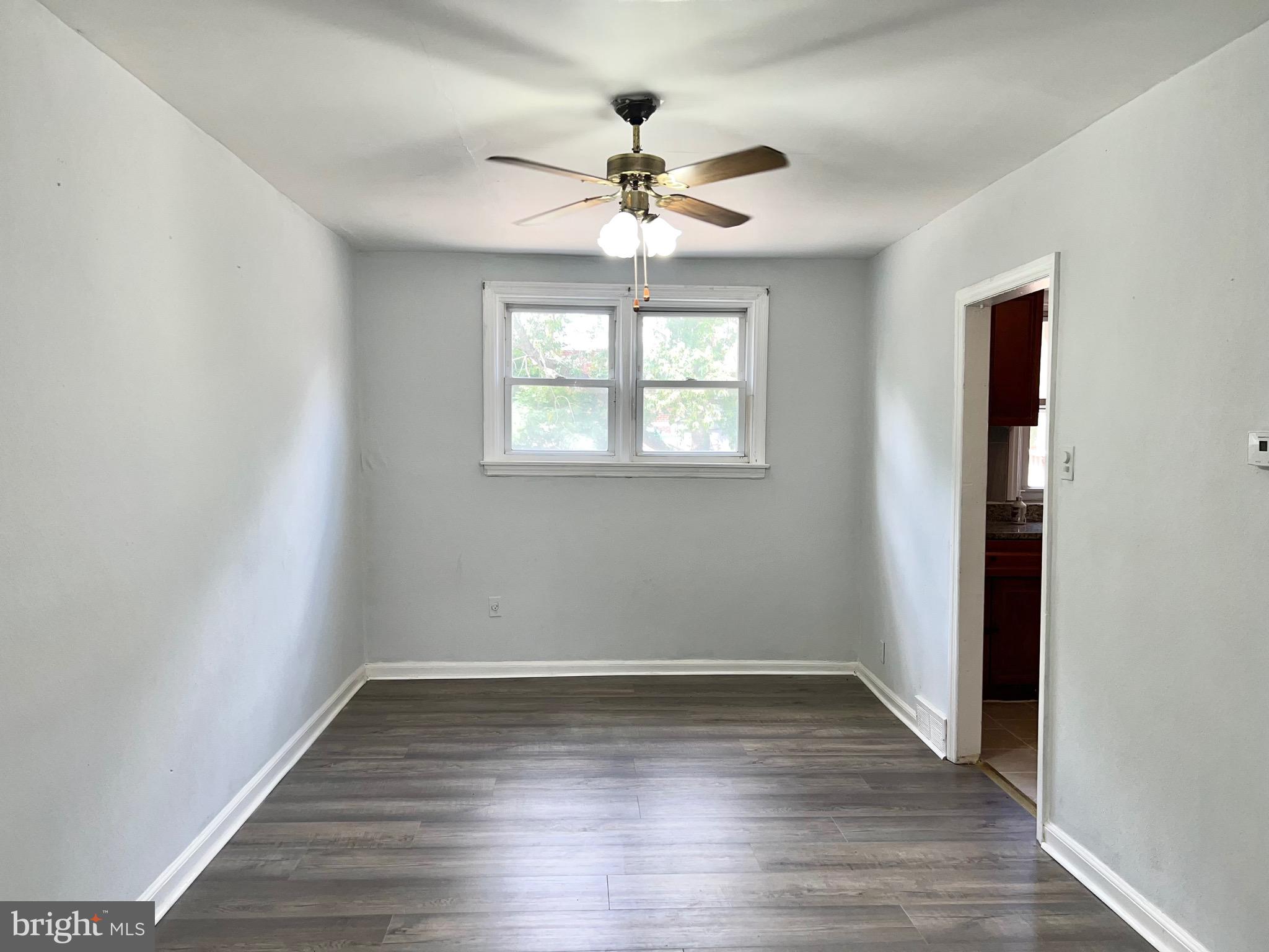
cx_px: 634
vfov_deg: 53.1
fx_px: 953
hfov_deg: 67.3
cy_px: 476
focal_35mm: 26
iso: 40
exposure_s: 1/120
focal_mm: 5.7
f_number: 1.5
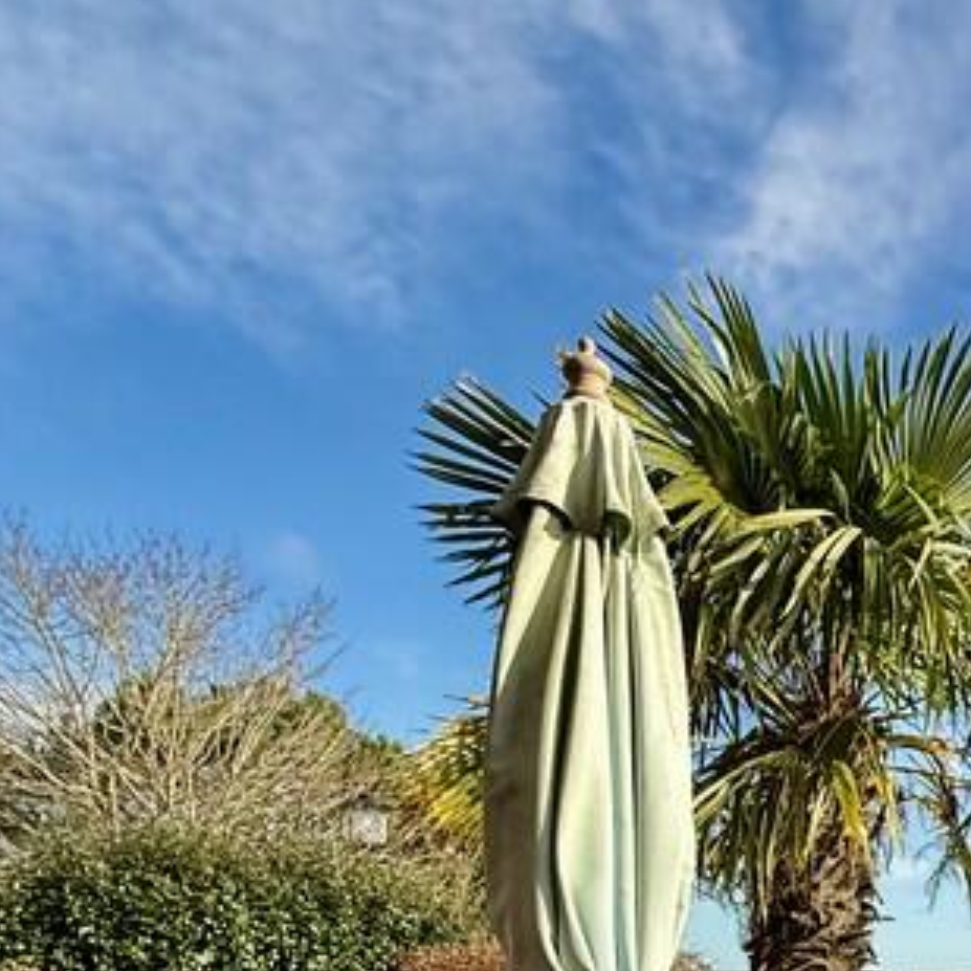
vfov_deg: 36.2
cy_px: 1006
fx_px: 1301
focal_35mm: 41
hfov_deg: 35.1
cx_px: 1072
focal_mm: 2.22
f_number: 2.2
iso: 50
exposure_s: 1/1464
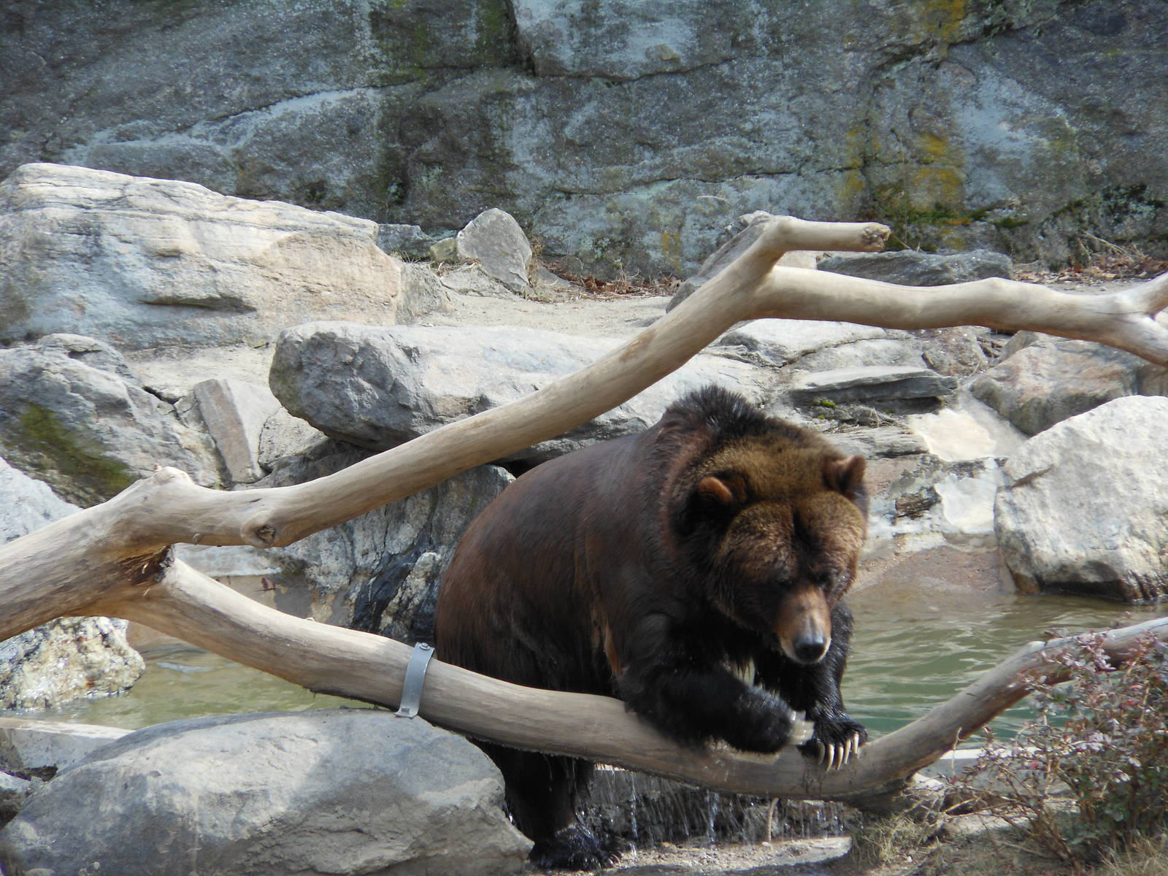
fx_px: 6613
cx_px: 584
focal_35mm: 196
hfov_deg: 10.1
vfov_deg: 7.6
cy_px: 438
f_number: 5.6
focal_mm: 35
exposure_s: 1/80
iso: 80
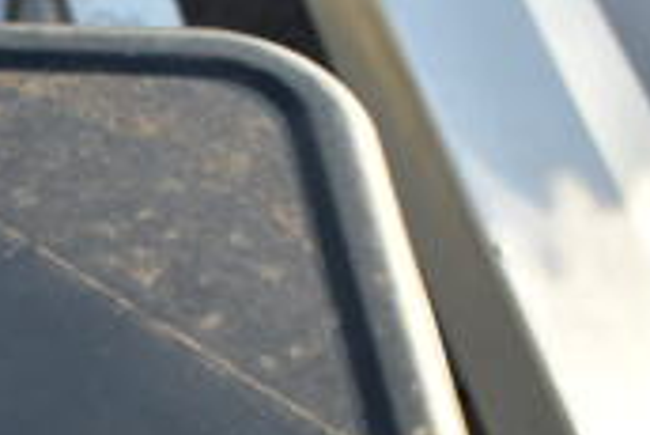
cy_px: 707
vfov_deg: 9.9
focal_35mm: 133
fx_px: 2399
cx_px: -219
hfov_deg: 14.7
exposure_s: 1/125
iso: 100
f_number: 5.6
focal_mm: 25
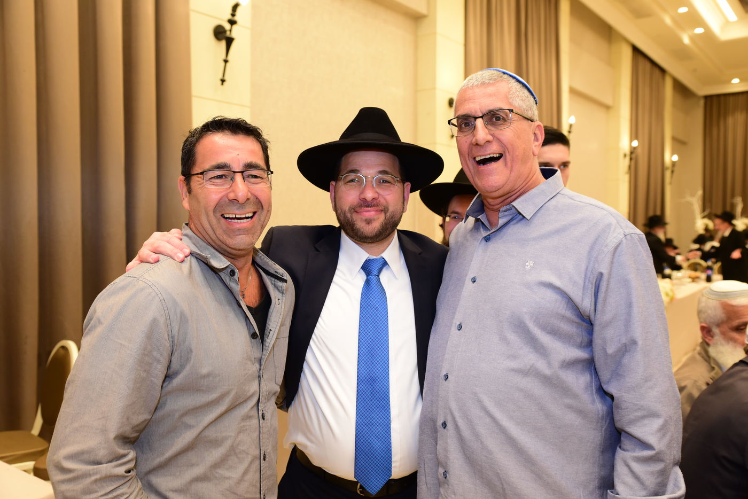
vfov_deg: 38.9
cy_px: 250
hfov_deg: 55.8
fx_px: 707
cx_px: 374
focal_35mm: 34
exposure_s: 1/100
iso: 1600
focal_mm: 34
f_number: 5
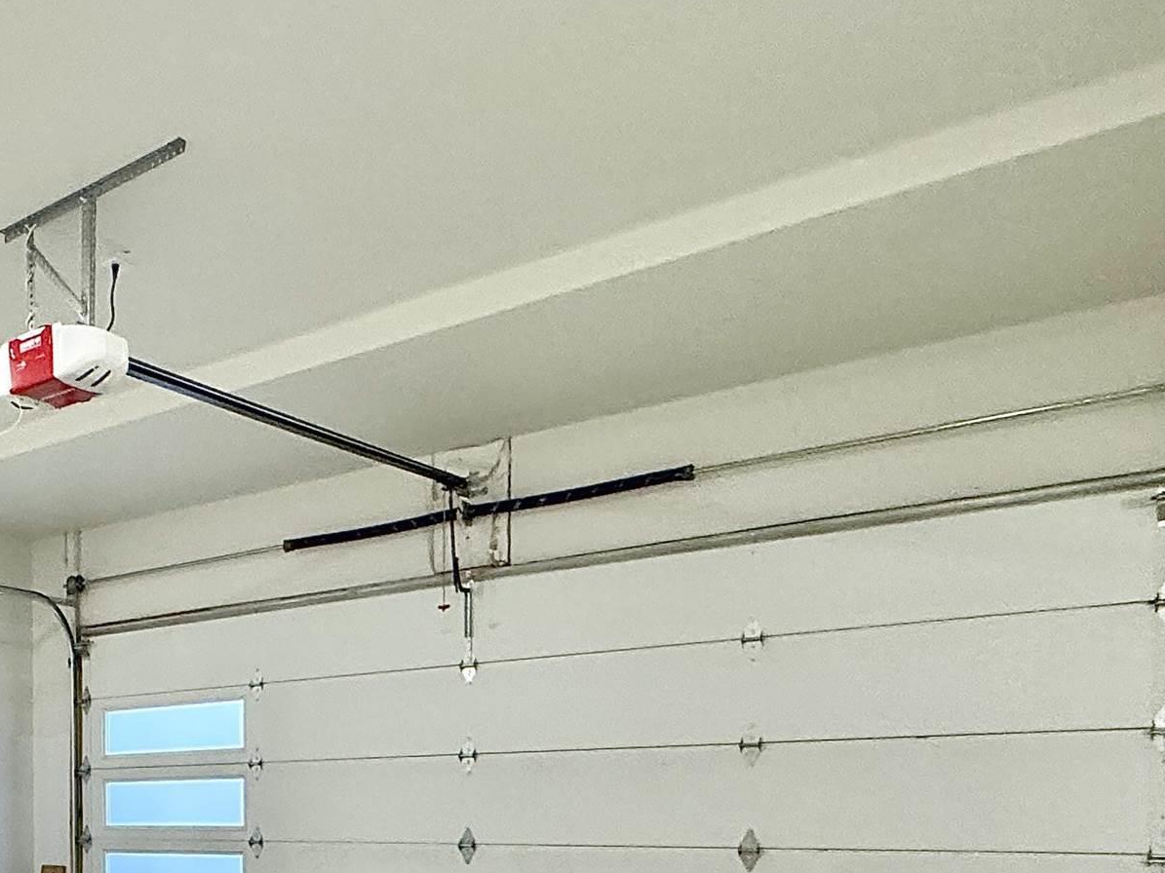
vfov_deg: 36.3
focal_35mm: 36
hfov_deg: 40.5
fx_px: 1211
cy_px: 844
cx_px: -143
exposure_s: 1/60
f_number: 2.2
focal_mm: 2.22
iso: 400
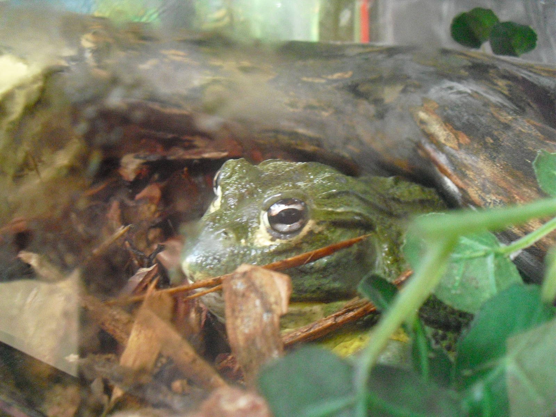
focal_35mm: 36
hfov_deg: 51.4
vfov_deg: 39.7
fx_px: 578
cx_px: 278
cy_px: 208
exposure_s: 1/15
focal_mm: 6.3
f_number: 3.1
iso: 800
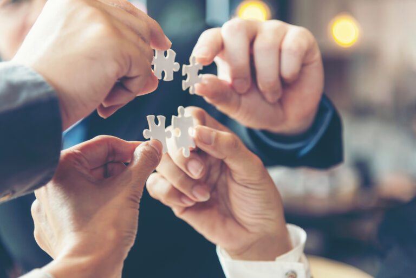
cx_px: 208
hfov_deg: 23.6
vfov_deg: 15.9
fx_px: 994
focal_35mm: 86
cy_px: 139
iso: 200
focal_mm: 86
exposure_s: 1/125
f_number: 4
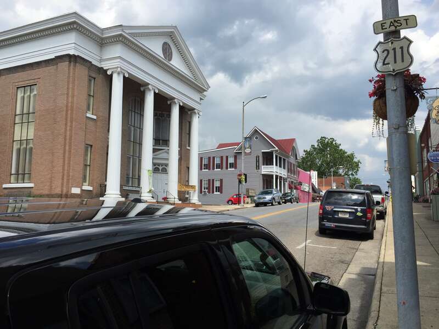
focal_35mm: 29
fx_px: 368
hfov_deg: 61.7
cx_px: 220
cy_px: 164
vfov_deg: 48.2
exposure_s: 1/1980
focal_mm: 4.15
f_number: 2.2
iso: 32
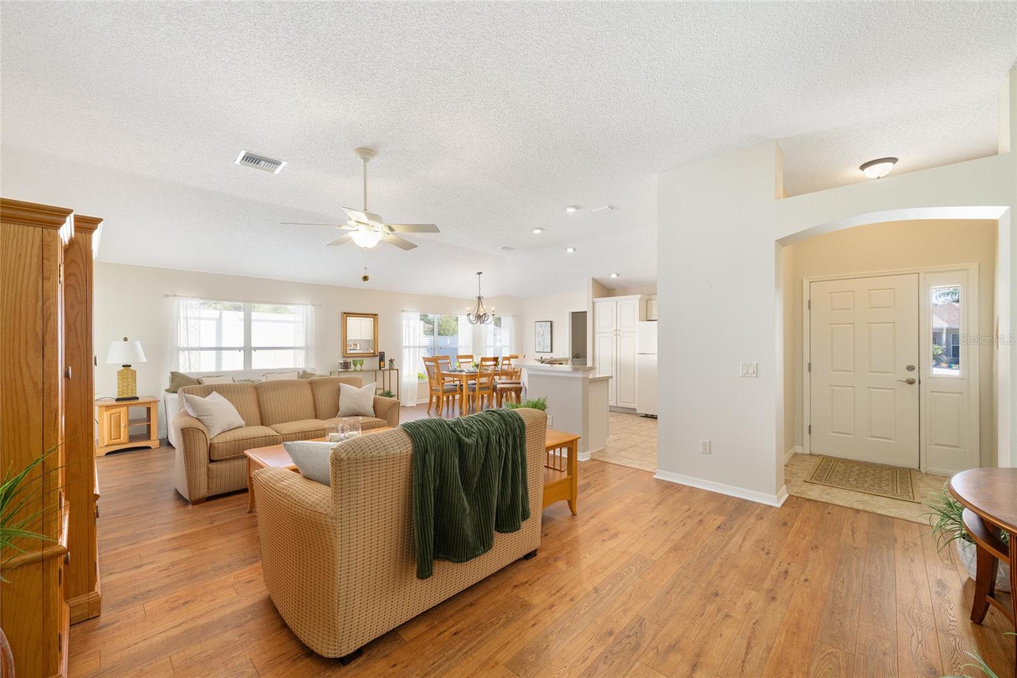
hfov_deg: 104.3
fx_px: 395
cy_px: 339
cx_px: 508
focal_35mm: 14
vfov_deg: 81.2
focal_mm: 14
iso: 500
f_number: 8
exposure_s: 1/30
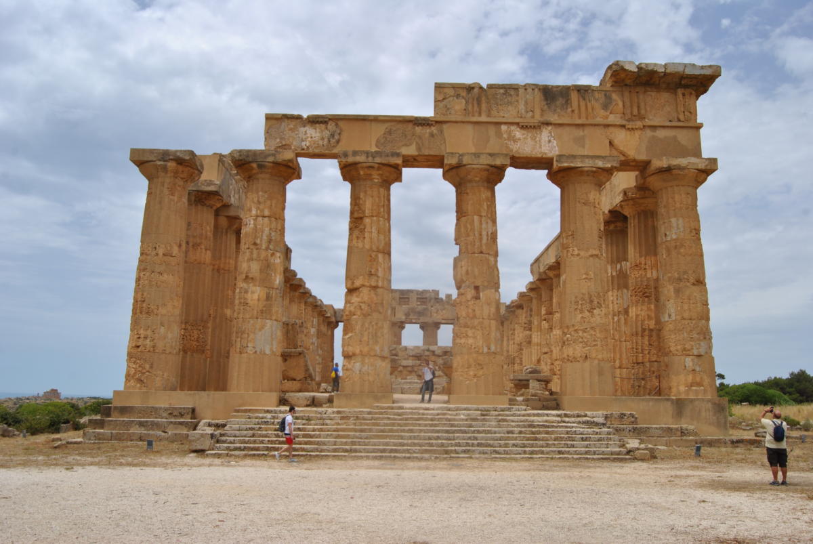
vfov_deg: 43.7
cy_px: 272
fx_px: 678
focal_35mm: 30
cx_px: 406
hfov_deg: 61.9
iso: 100
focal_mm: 20
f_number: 9
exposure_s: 1/320
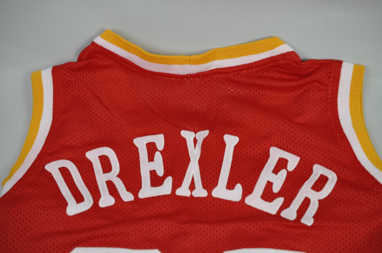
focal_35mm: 60
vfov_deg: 22.6
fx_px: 636
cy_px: 126
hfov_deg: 33.4
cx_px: 191
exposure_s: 1/60
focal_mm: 40
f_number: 4
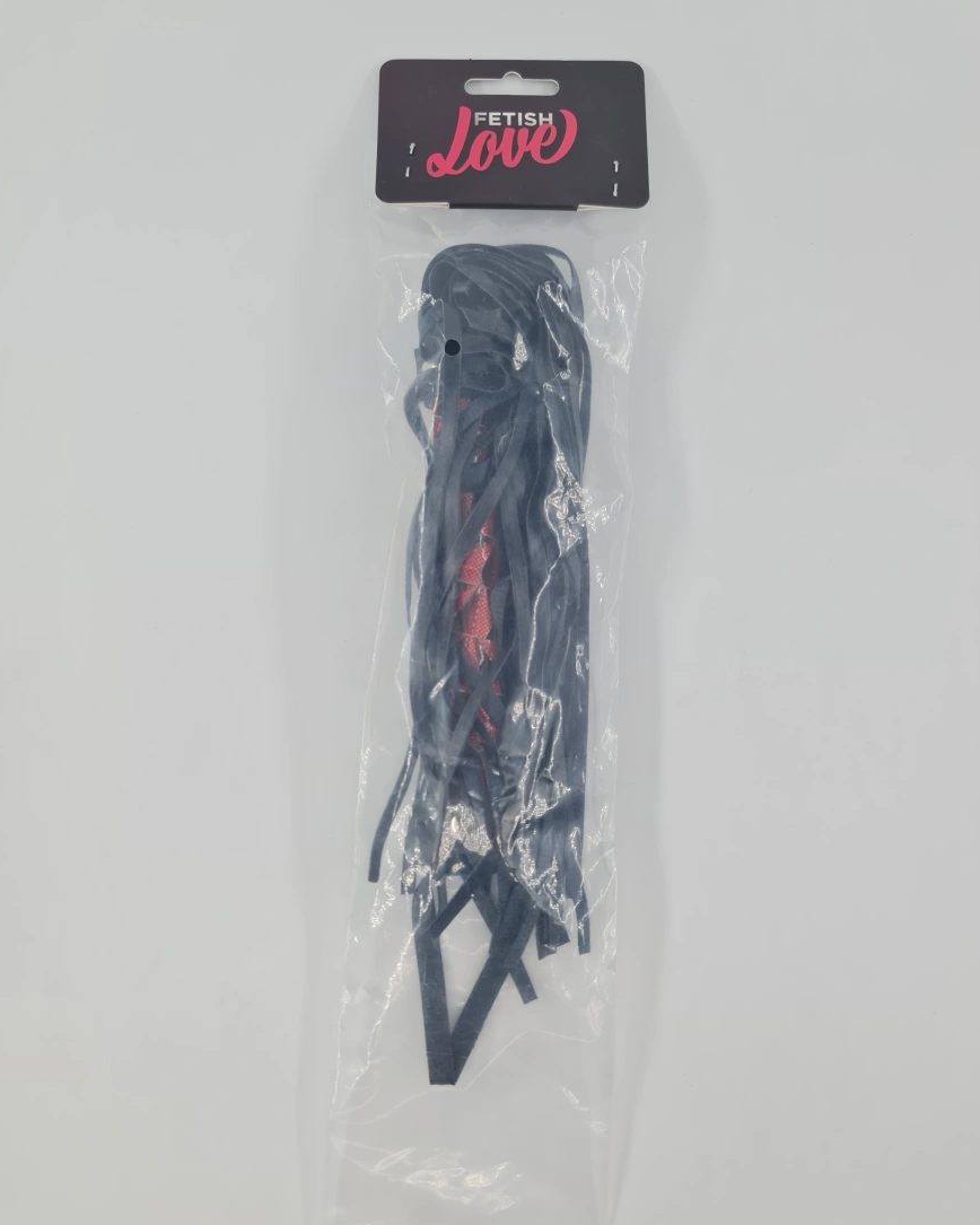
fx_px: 979
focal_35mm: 27
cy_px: 604
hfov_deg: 53.2
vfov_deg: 64.1
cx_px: 475
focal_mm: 7
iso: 50
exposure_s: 1/295
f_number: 1.8
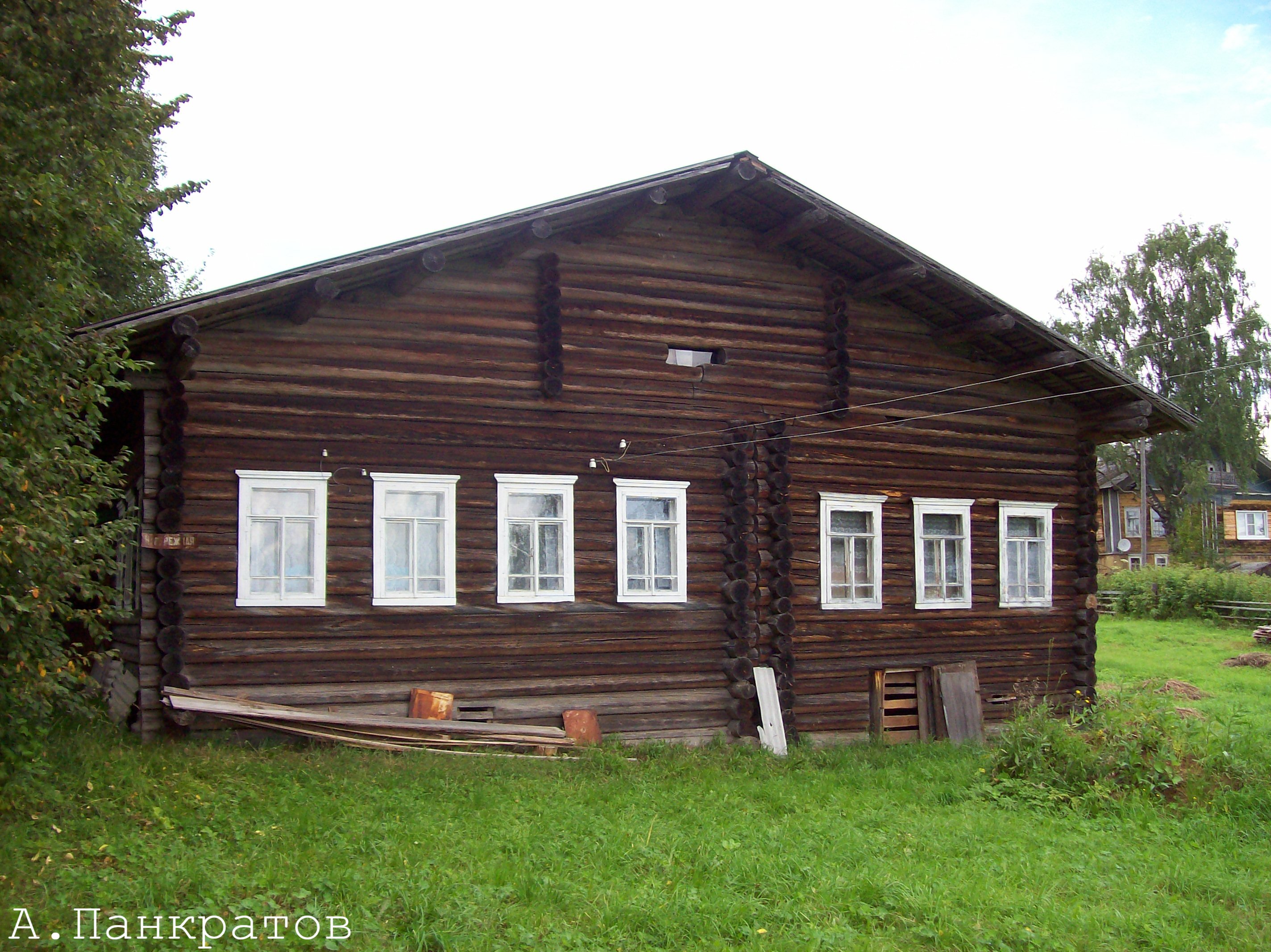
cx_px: 636
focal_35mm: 36
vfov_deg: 39.6
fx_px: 1321
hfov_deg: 51.4
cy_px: 476
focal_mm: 6
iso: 80
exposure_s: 1/443
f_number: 2.7
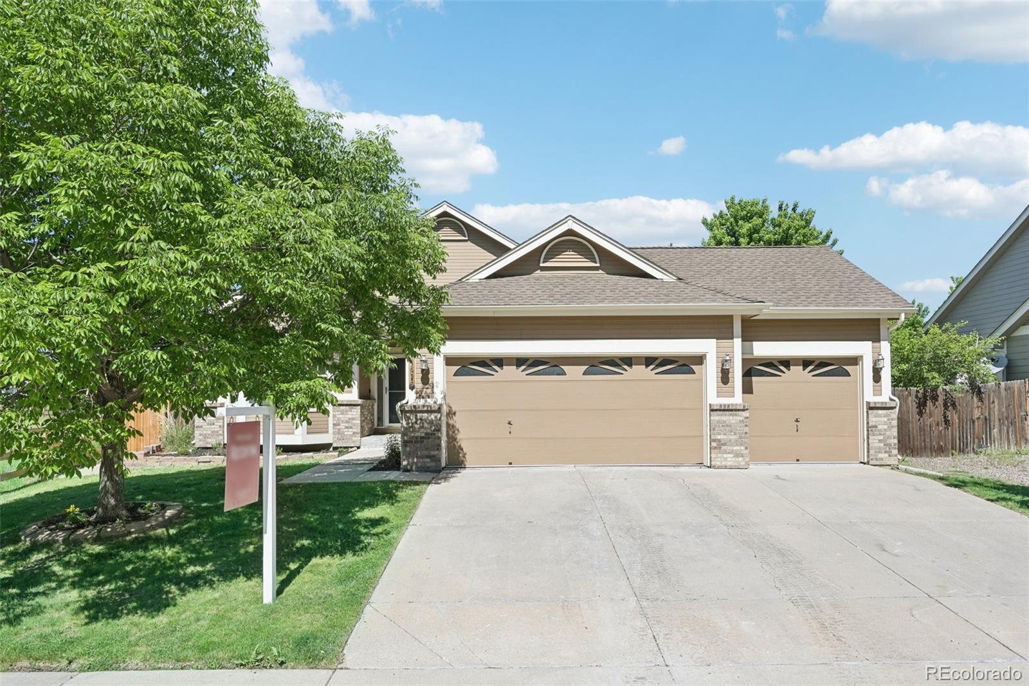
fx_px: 614
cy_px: 343
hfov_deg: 79.9
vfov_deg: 58.3
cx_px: 514
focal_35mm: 22
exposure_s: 1/250
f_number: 8
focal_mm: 21.5
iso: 100
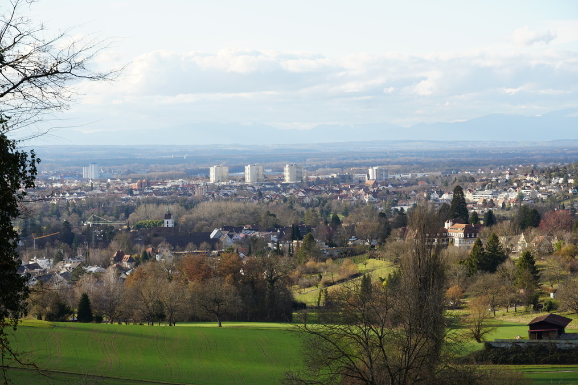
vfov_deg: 12.7
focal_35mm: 108
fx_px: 1725
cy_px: 192
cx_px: 289
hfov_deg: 19.0
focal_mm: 71
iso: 100
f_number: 6.3
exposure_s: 1/160
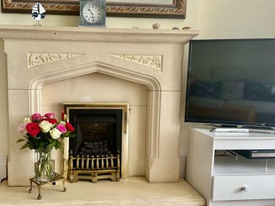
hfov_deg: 57.5
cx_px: 100
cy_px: 106
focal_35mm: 31
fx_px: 246
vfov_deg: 45.4
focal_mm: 6.86
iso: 125
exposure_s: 1/121
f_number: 1.78
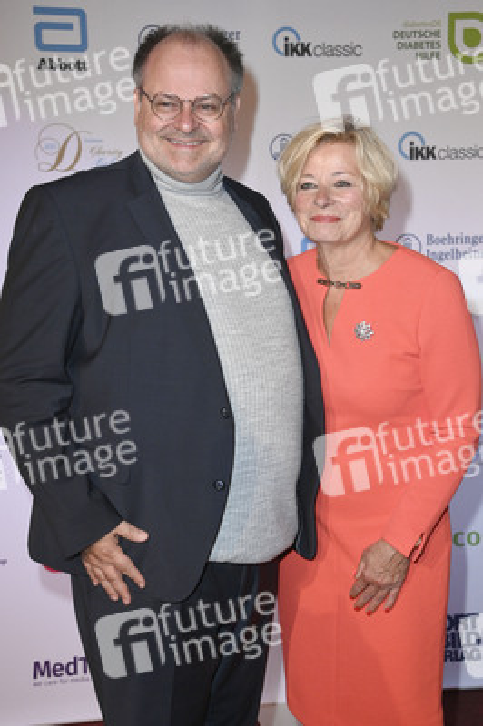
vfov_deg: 34.5
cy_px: 363
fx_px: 1169
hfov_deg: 23.3
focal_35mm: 58
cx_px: 242
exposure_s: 1/160
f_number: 5.6
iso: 3200
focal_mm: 58
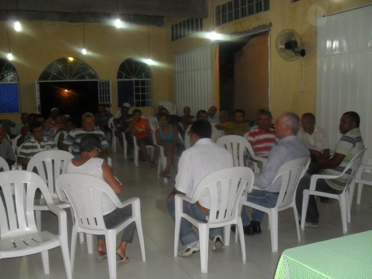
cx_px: 186
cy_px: 140
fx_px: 376
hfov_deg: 52.6
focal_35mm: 35
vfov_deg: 40.7
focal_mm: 6.3
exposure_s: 1/45
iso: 240
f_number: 3.2
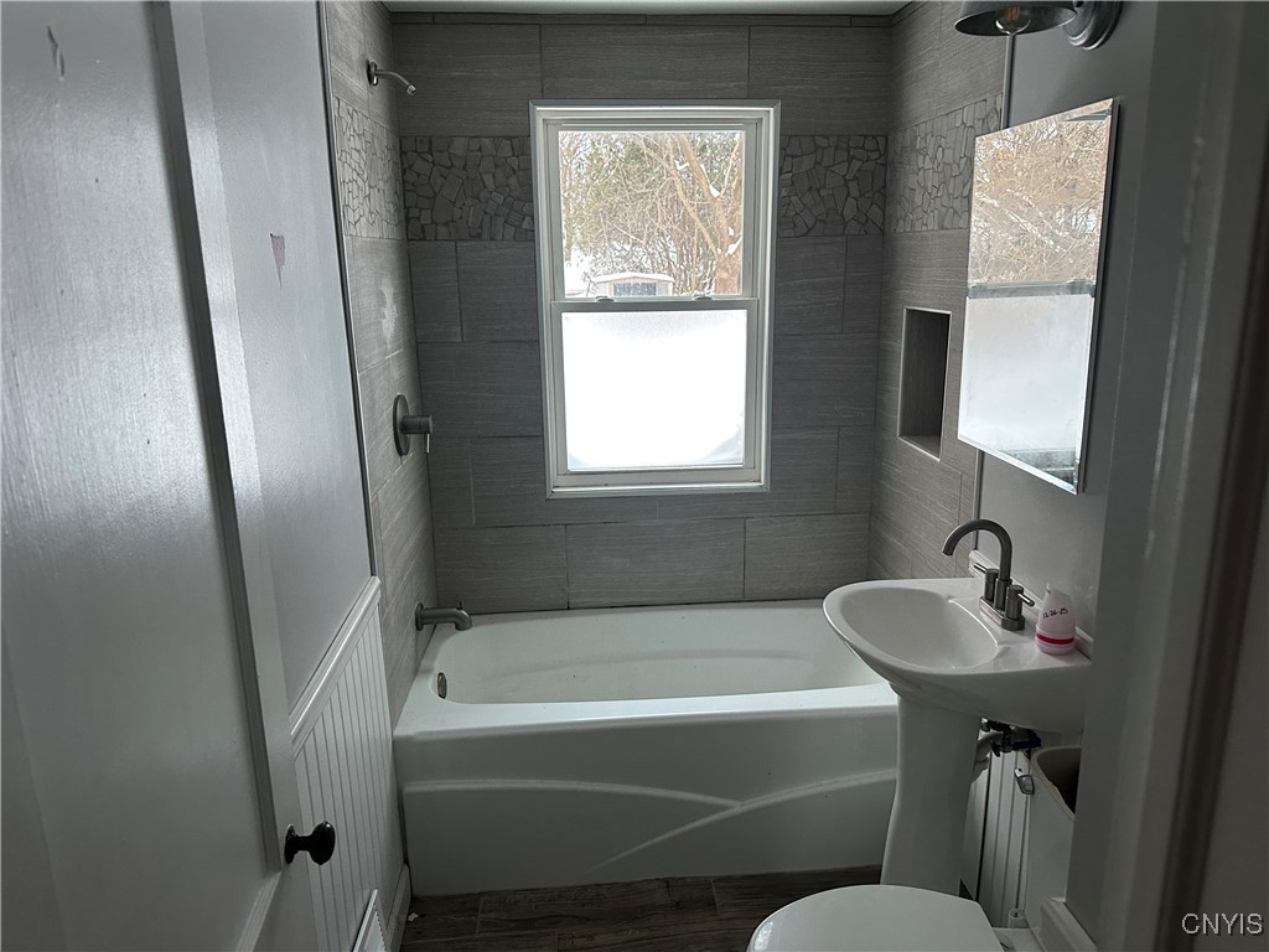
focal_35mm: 24
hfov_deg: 71.6
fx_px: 880
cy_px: 476
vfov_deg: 56.8
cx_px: 634
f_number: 1.78
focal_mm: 6.86
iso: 320
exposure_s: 1/60
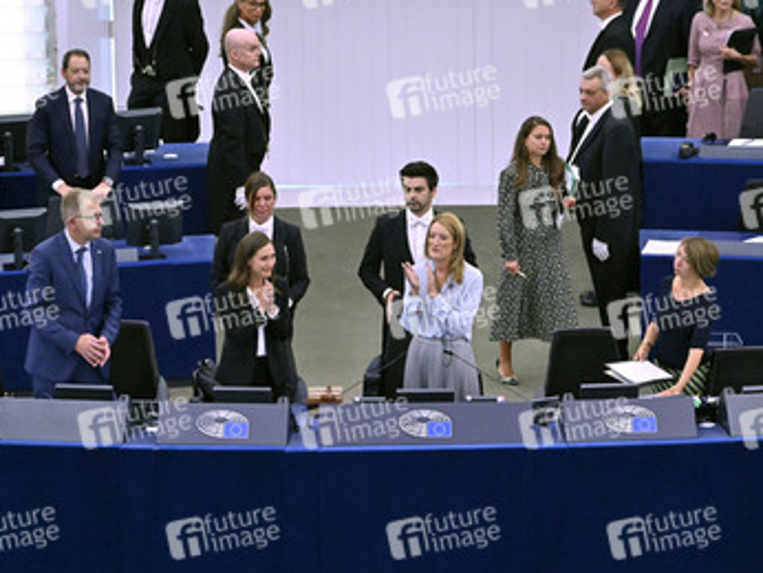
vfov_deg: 5.2
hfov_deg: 6.9
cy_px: 258
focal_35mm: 288
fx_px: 6352
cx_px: 385
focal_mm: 230
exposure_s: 1/1000
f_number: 5.3
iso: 10000
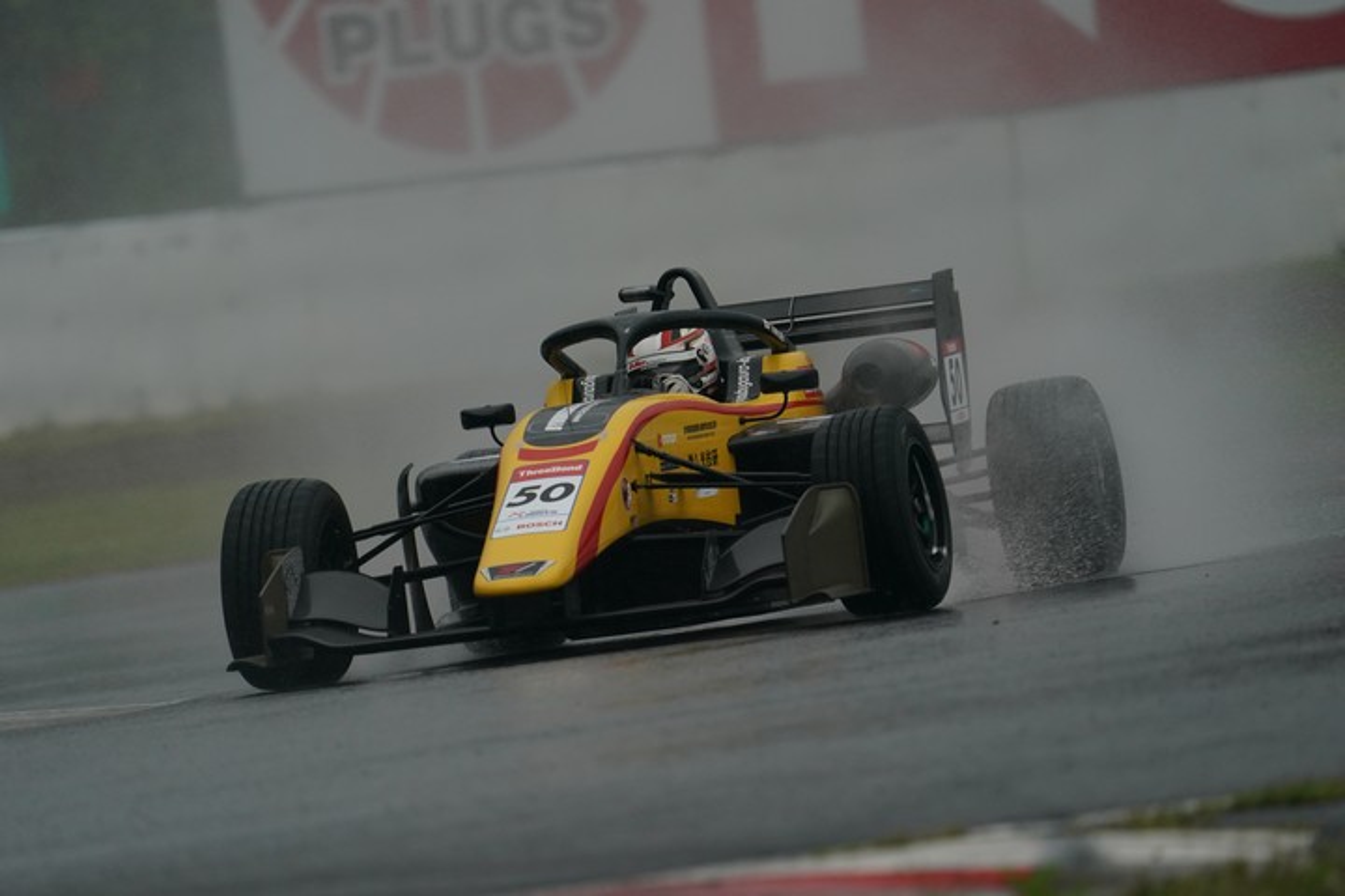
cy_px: 448
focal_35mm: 600
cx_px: 672
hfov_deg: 3.4
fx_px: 22415
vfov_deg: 2.3
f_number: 7.1
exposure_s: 1/640
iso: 1250
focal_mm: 600
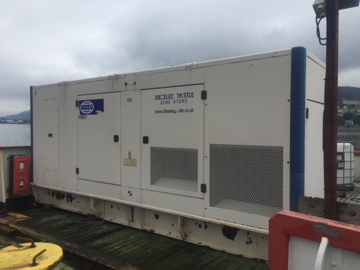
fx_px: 302
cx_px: 180
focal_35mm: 29
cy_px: 135
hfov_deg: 61.7
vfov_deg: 48.2
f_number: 2.2
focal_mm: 4.15
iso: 32
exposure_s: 1/1319
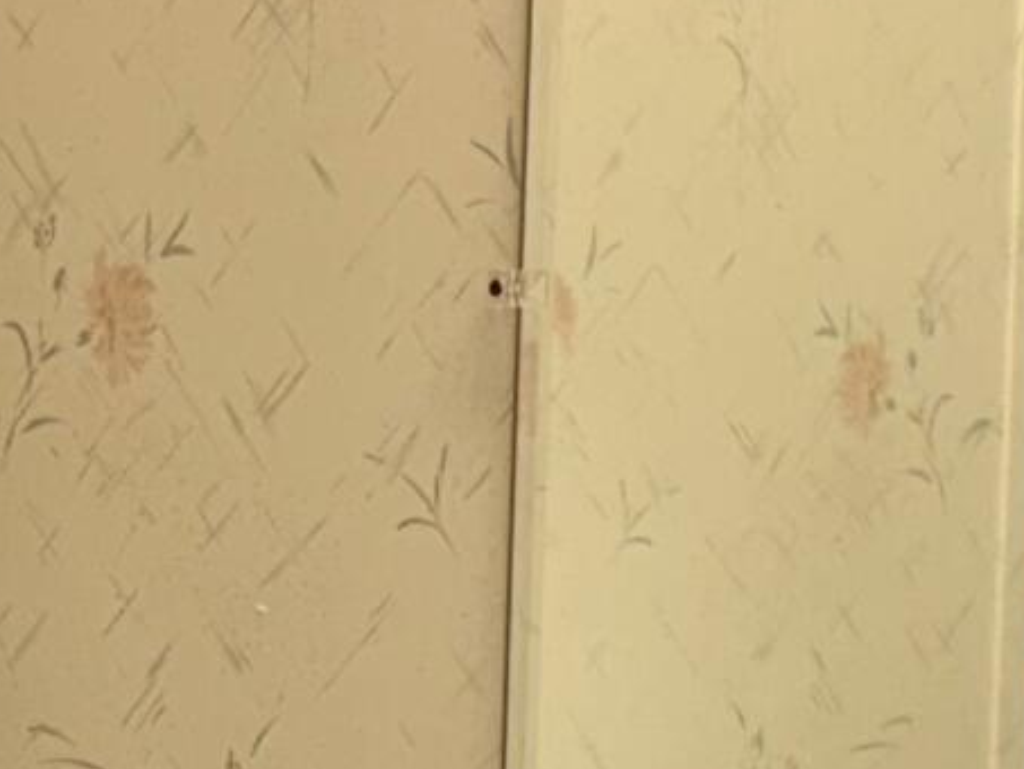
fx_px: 5089
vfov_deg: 8.5
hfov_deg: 11.3
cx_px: -118
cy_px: 997
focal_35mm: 172
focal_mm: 5.96
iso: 64
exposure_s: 1/120
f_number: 1.6
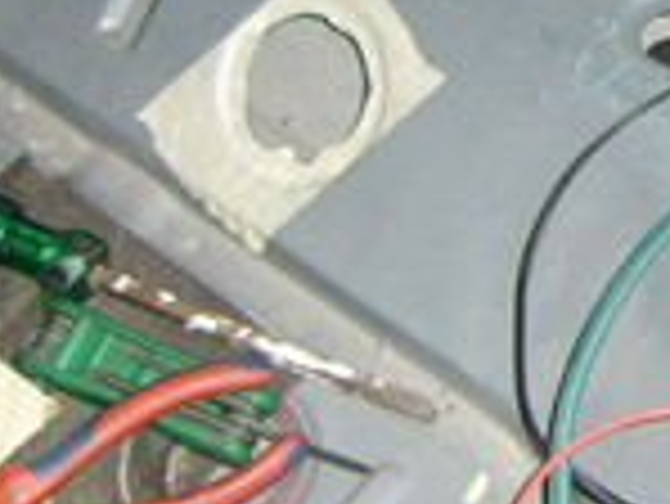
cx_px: 971
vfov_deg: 9.8
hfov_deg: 12.6
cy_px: -58
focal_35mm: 150
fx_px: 2906
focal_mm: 5.95
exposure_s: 1/30
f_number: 2.8
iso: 218
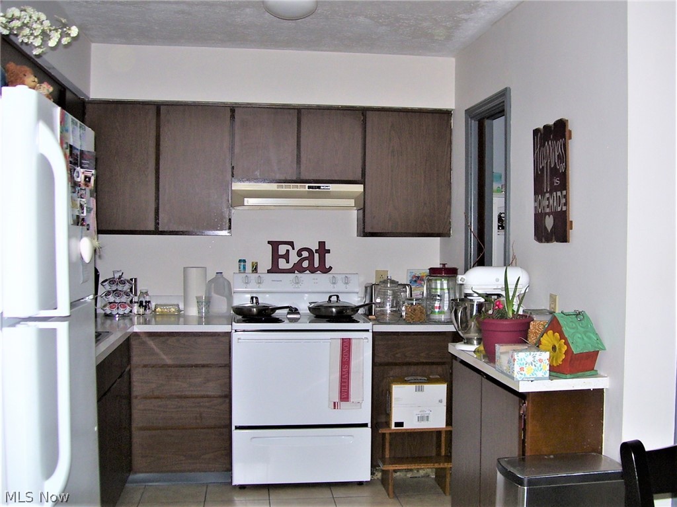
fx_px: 704
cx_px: 338
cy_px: 254
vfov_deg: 39.6
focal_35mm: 36
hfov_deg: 51.4
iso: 80
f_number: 2.7
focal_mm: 6
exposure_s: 1/60
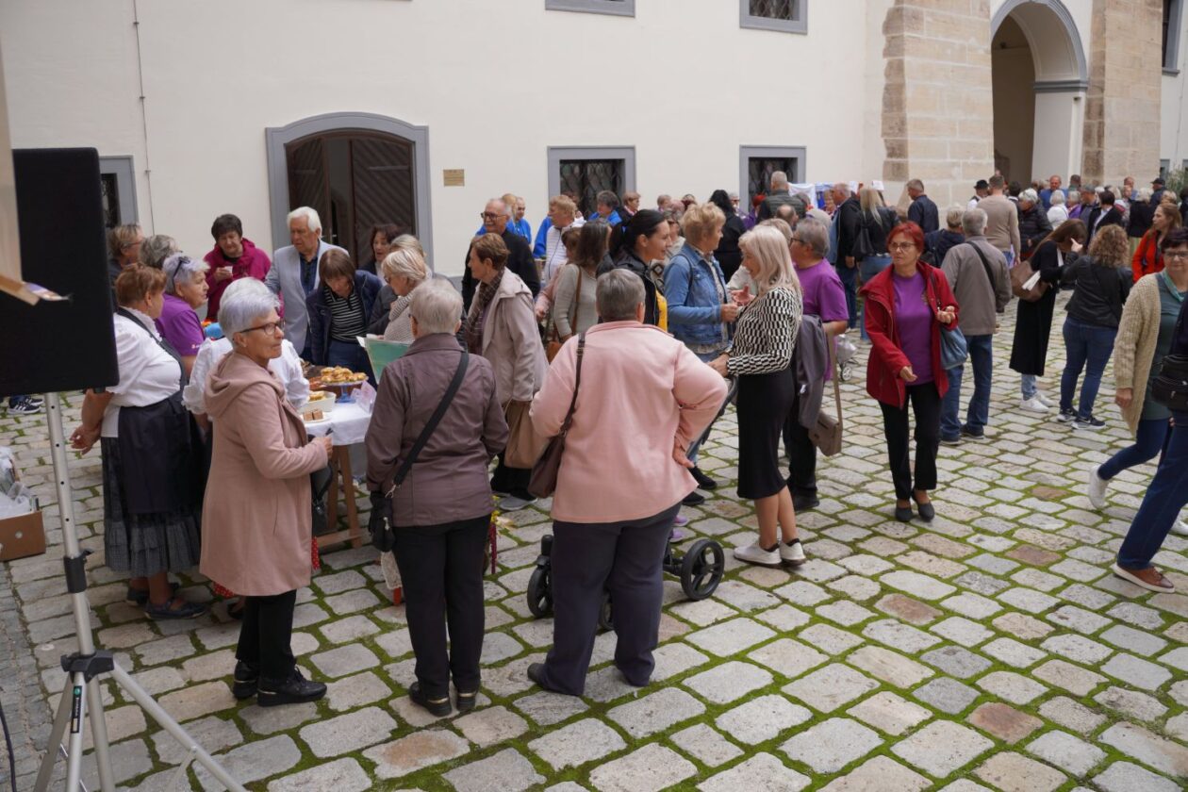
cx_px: 594
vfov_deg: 44.2
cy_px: 396
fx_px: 975
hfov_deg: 62.7
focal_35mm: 30
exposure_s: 1/160
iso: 100
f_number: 4
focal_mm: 19.7
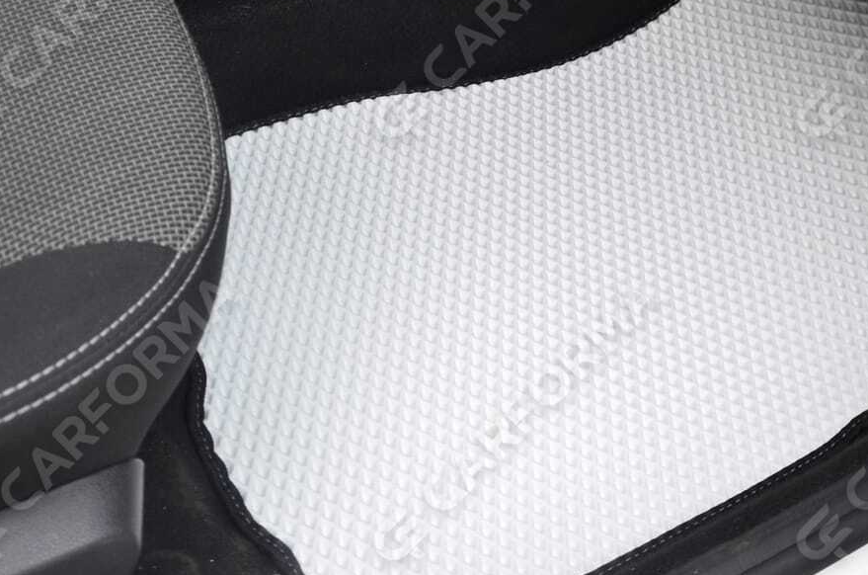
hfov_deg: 44.9
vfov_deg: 31.0
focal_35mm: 43
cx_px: 578
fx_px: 1035
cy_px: 252
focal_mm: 18
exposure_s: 1/15
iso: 400
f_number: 8
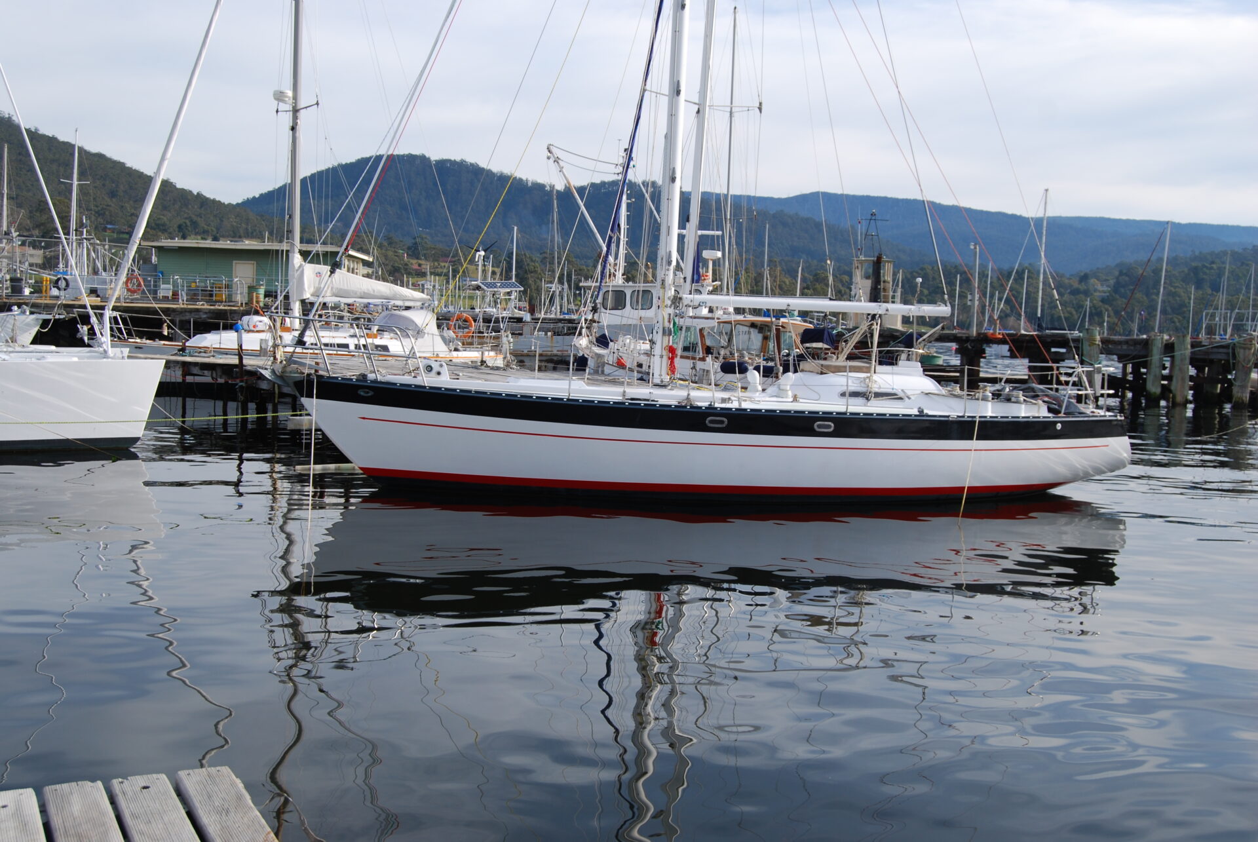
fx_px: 1364
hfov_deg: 49.5
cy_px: 421
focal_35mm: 39
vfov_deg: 34.3
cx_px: 629
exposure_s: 1/160
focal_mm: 26
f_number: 6.3
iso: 100
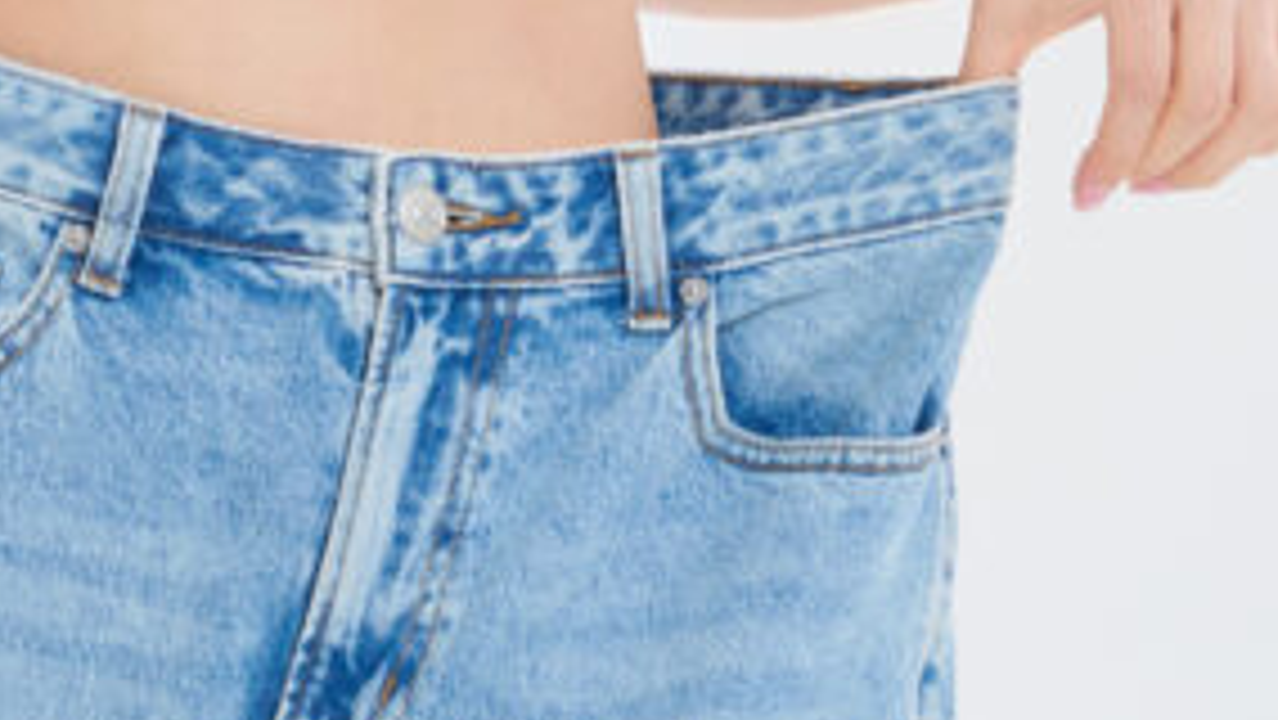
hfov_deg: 4.2
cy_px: -700
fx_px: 17289
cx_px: 418
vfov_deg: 2.4
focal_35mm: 510
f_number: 6.3
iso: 400
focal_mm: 135
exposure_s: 1/160
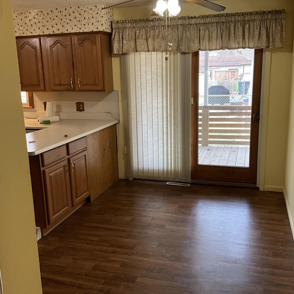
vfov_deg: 47.2
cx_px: 159
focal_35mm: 35
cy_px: 145
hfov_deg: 47.2
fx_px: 336
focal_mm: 3
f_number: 1.8
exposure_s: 1/60
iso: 64
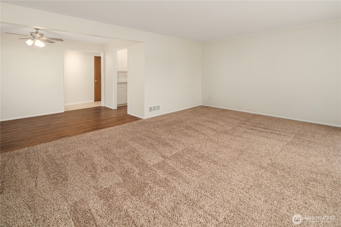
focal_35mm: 17
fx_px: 161
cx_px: 170
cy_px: 114
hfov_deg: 93.3
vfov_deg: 70.4
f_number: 8
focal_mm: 17
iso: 200
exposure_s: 2
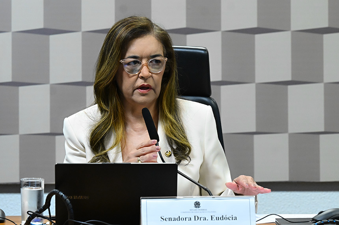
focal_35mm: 240
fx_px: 2256
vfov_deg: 5.7
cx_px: 170
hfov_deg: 8.6
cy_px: 112
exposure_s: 1/160
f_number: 5
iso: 4000
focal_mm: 160
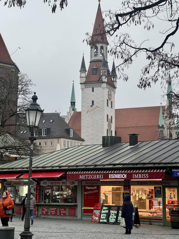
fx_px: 531
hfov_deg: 19.1
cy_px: 120
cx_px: 90
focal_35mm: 77
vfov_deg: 25.3
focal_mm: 9
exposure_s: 1/99
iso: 125
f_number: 2.8
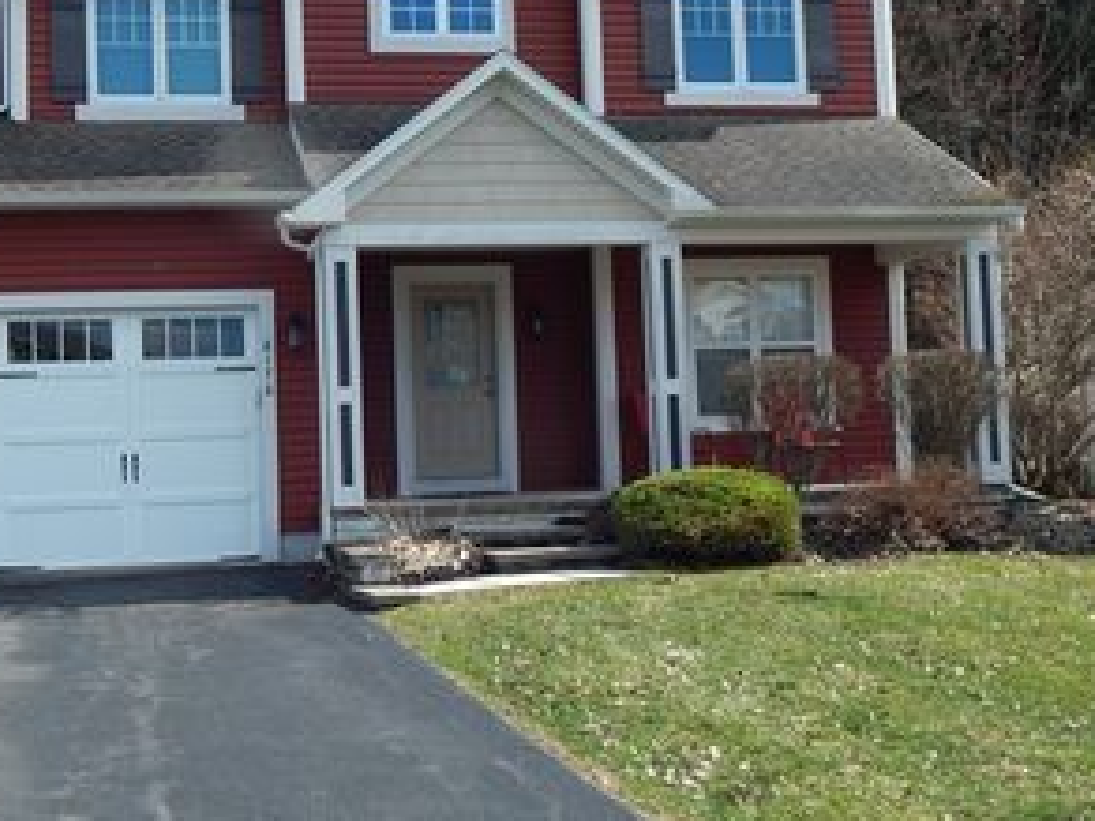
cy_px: 354
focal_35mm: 53
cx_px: 401
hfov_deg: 35.9
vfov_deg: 27.5
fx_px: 1677
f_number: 3.2
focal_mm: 5.6
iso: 125
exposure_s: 1/1000
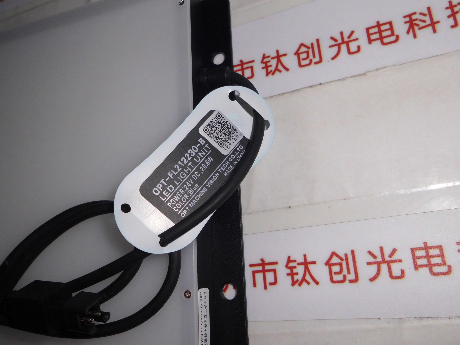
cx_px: 230
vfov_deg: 45.4
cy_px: 172
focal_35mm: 31
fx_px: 412
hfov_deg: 58.4
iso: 100
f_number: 8.8
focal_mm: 5.5
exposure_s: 1/60
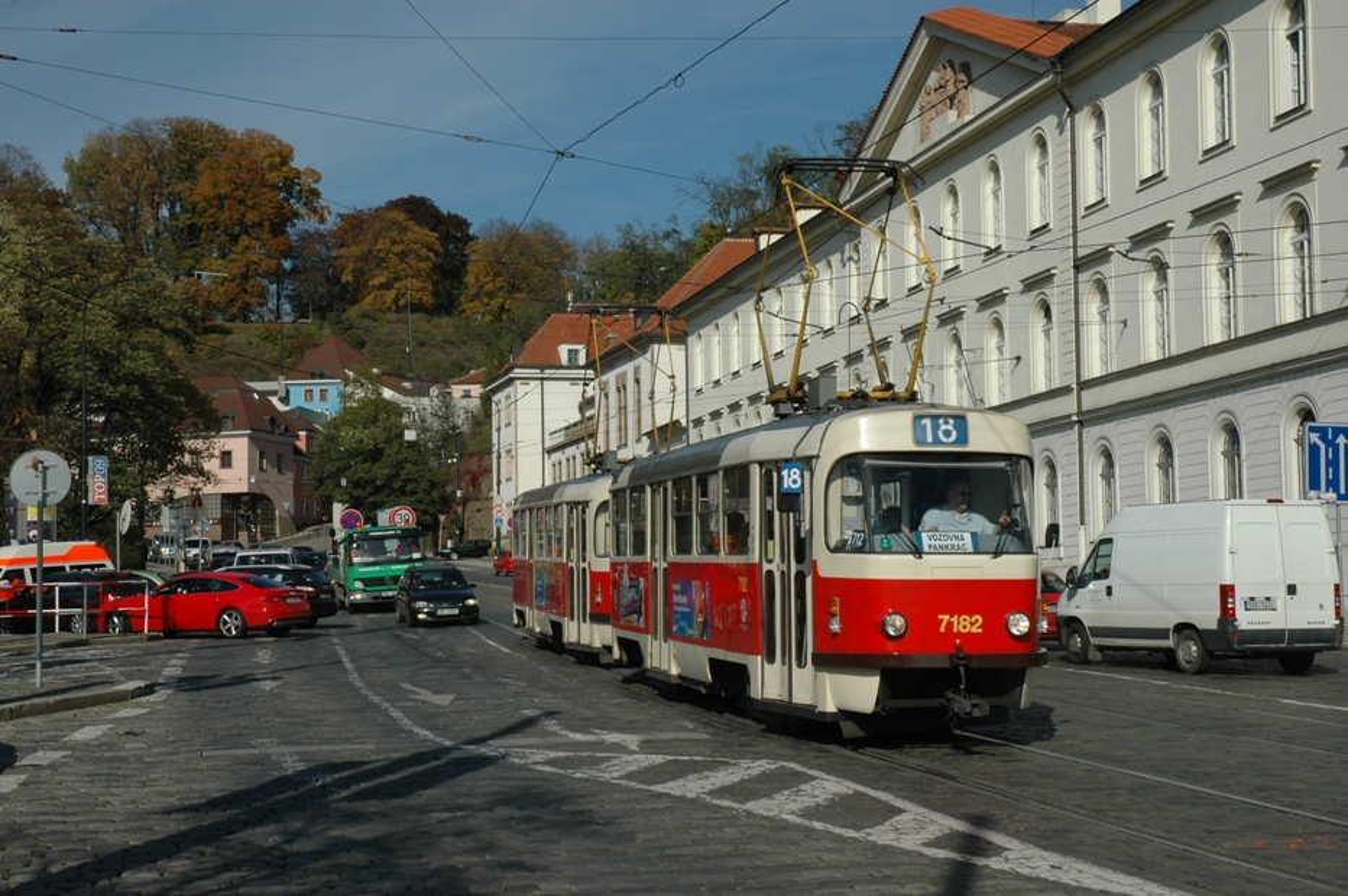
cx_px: 674
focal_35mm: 60
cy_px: 448
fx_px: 2245
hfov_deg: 33.4
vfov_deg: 22.6
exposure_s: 1/500
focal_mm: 40
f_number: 11
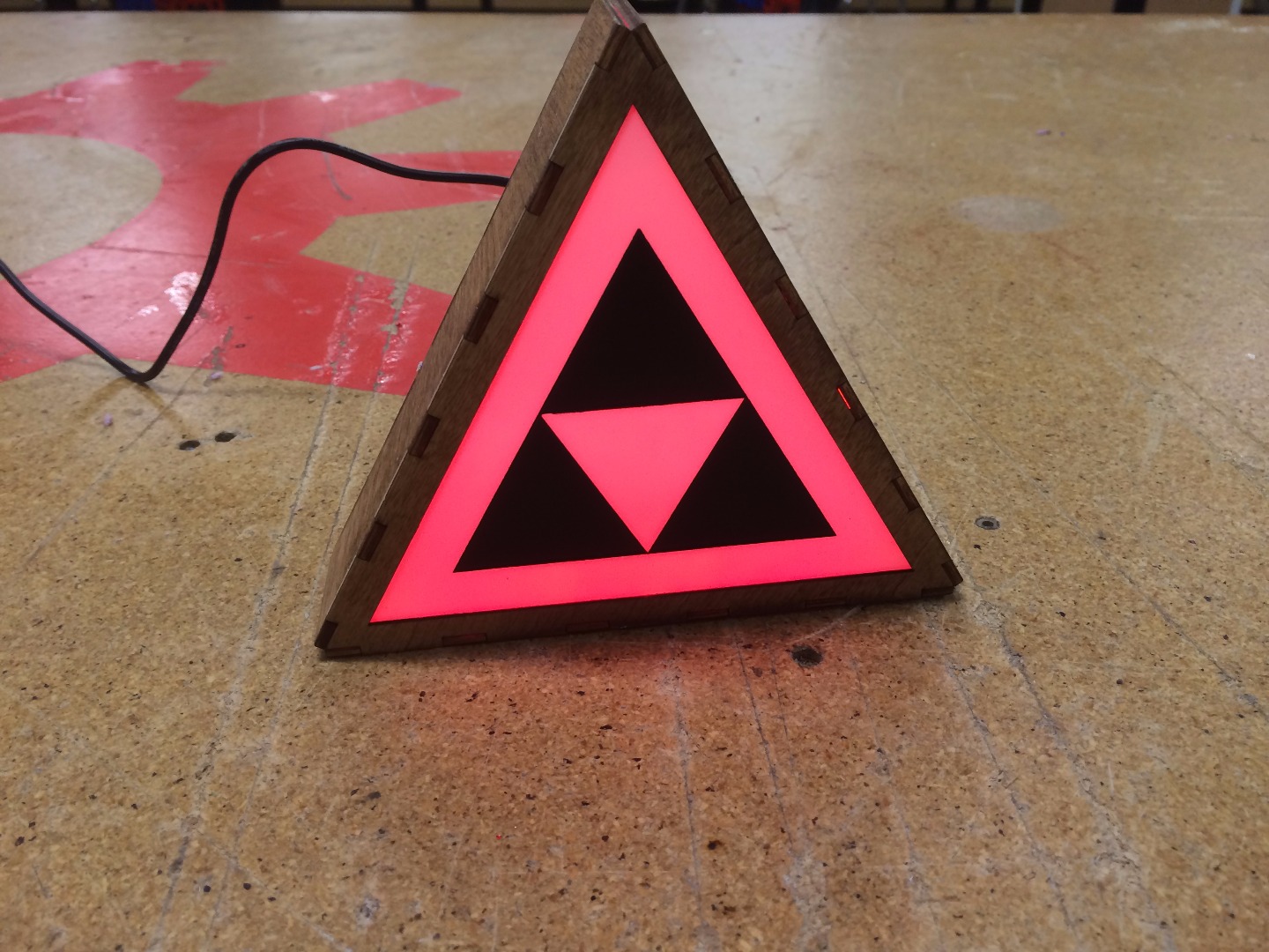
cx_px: 634
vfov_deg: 48.2
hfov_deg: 61.7
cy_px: 476
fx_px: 1063
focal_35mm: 29
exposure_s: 1/40
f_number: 2.2
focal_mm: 4.15
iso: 40
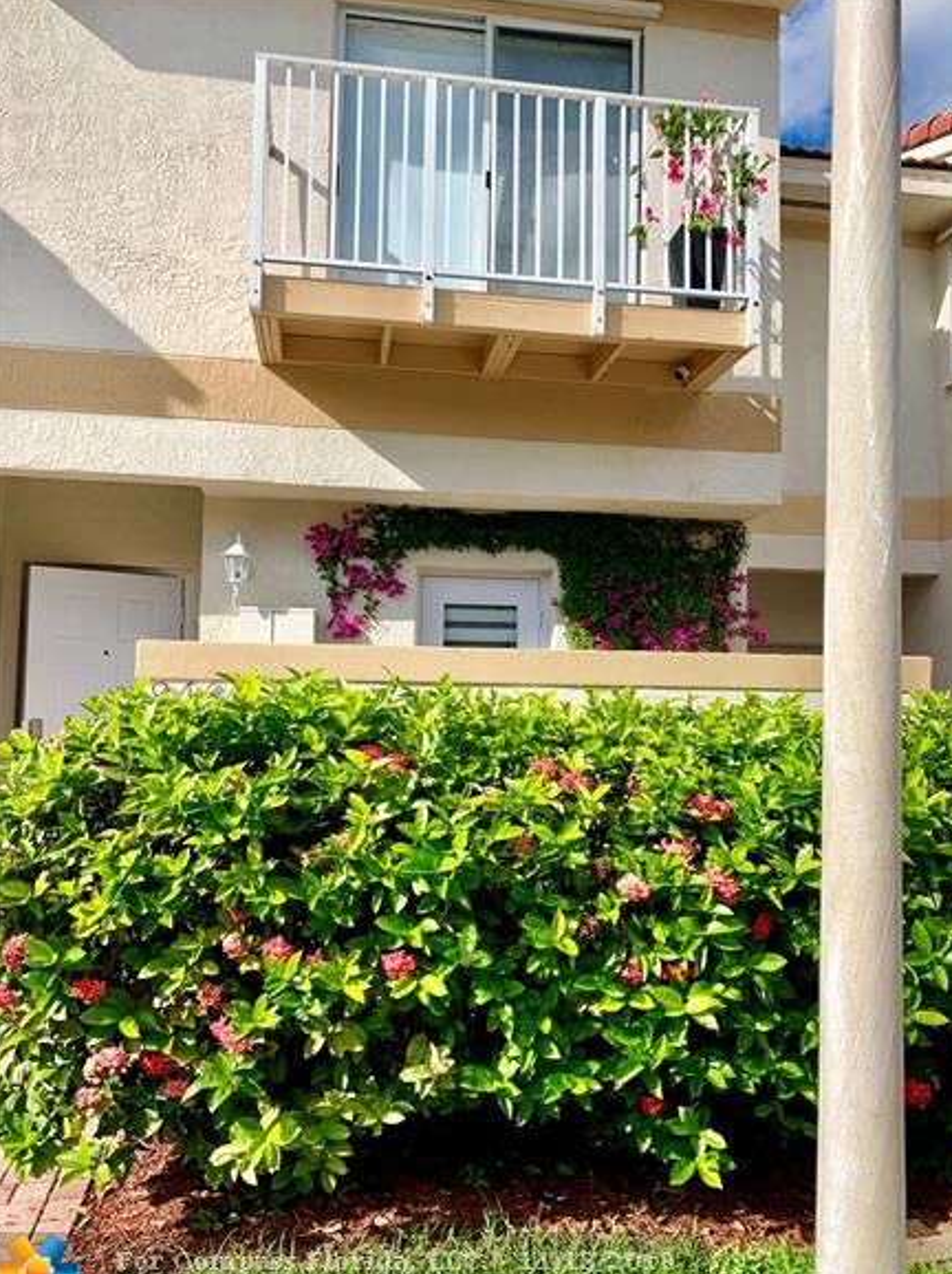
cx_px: 488
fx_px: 992
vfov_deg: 65.4
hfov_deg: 51.2
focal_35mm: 27
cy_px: 655
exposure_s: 1/2160
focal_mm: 4.25
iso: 25
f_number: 1.8
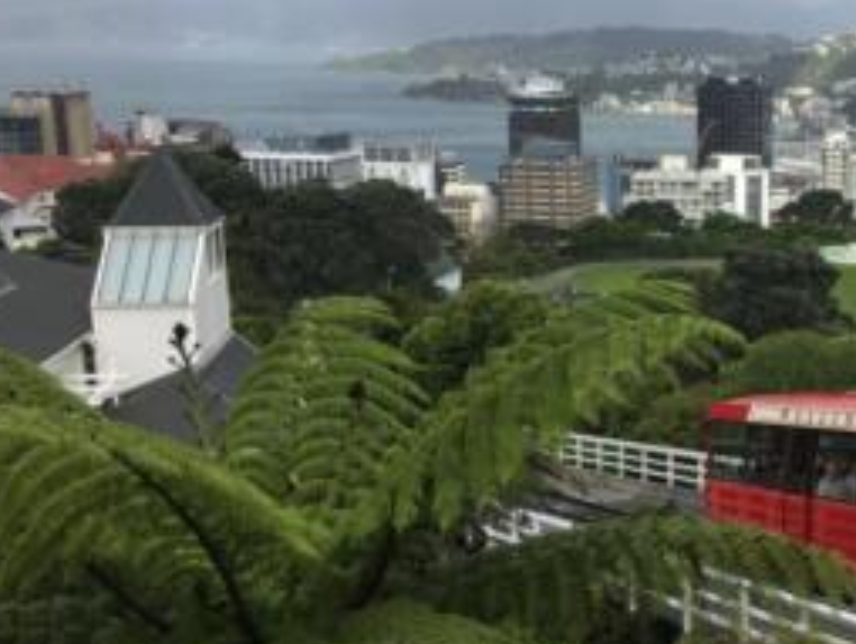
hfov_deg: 31.8
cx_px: 799
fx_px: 1411
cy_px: 410
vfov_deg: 25.6
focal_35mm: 57
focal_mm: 4.15
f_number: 2.2
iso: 25
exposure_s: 1/1374
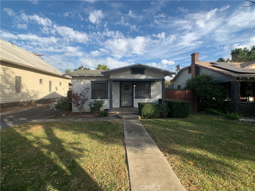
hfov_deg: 67.3
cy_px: 96
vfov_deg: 53.1
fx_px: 192
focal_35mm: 26
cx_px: 128
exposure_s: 1/1266
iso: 25
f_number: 1.8
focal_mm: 4.25
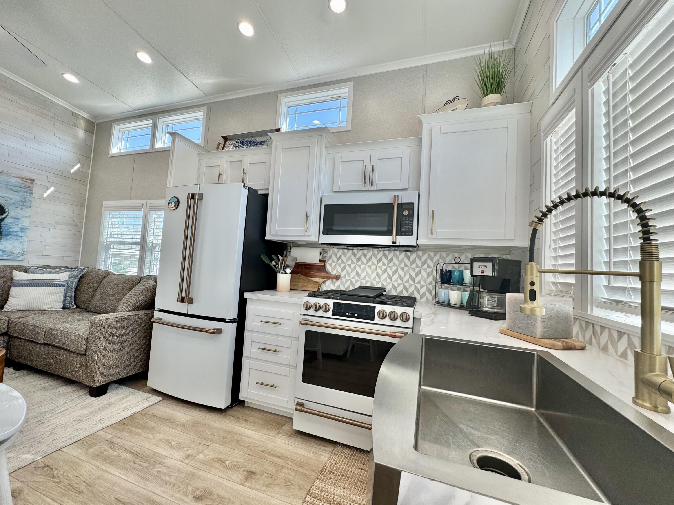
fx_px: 273
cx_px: 337
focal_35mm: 14
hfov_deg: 102.1
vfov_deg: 85.7
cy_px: 252
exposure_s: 1/120
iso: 50
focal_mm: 2.22
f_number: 2.2
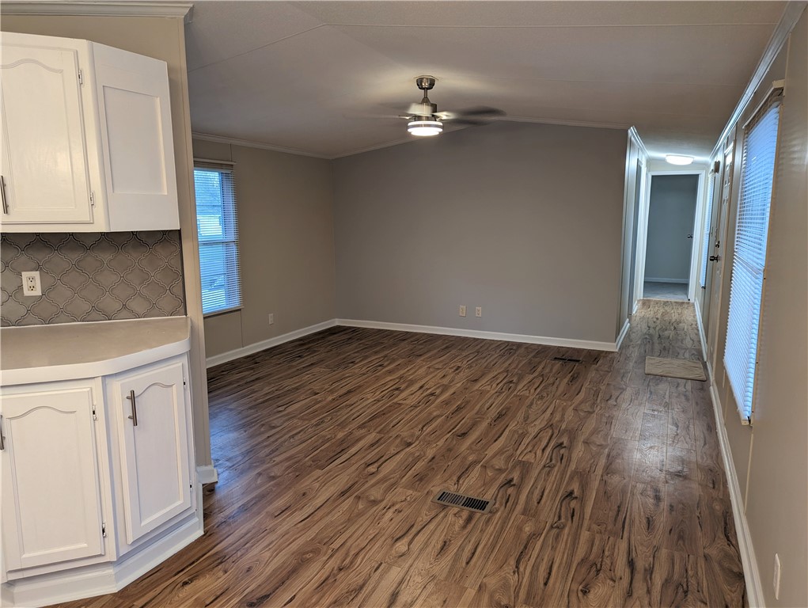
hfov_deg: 71.5
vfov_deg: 56.9
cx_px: 404
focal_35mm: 24
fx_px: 561
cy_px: 304
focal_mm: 6.81
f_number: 1.85
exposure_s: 1/30
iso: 60
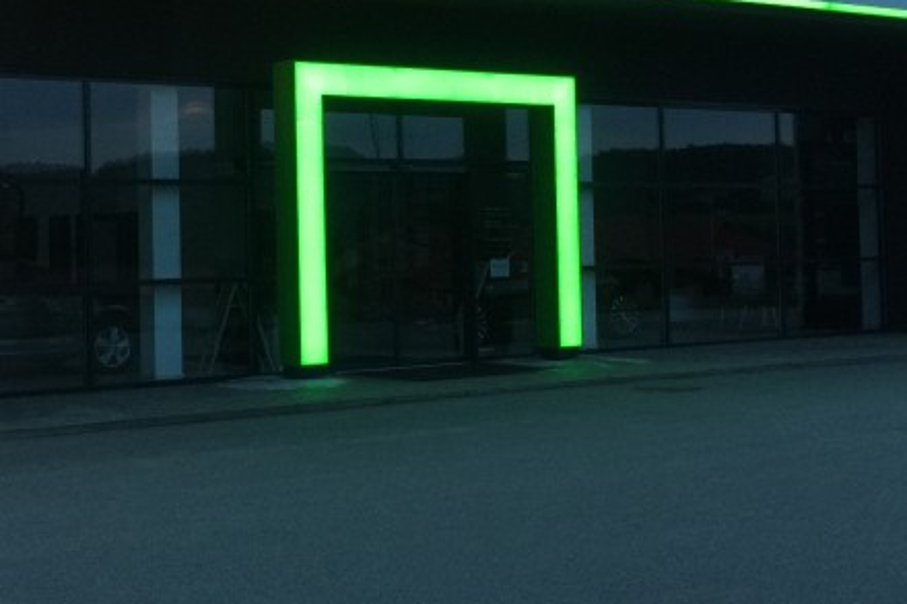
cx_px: 269
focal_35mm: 64
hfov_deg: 31.1
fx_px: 1612
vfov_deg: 21.1
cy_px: 186
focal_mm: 4.15
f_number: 2.2
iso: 80
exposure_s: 1/17
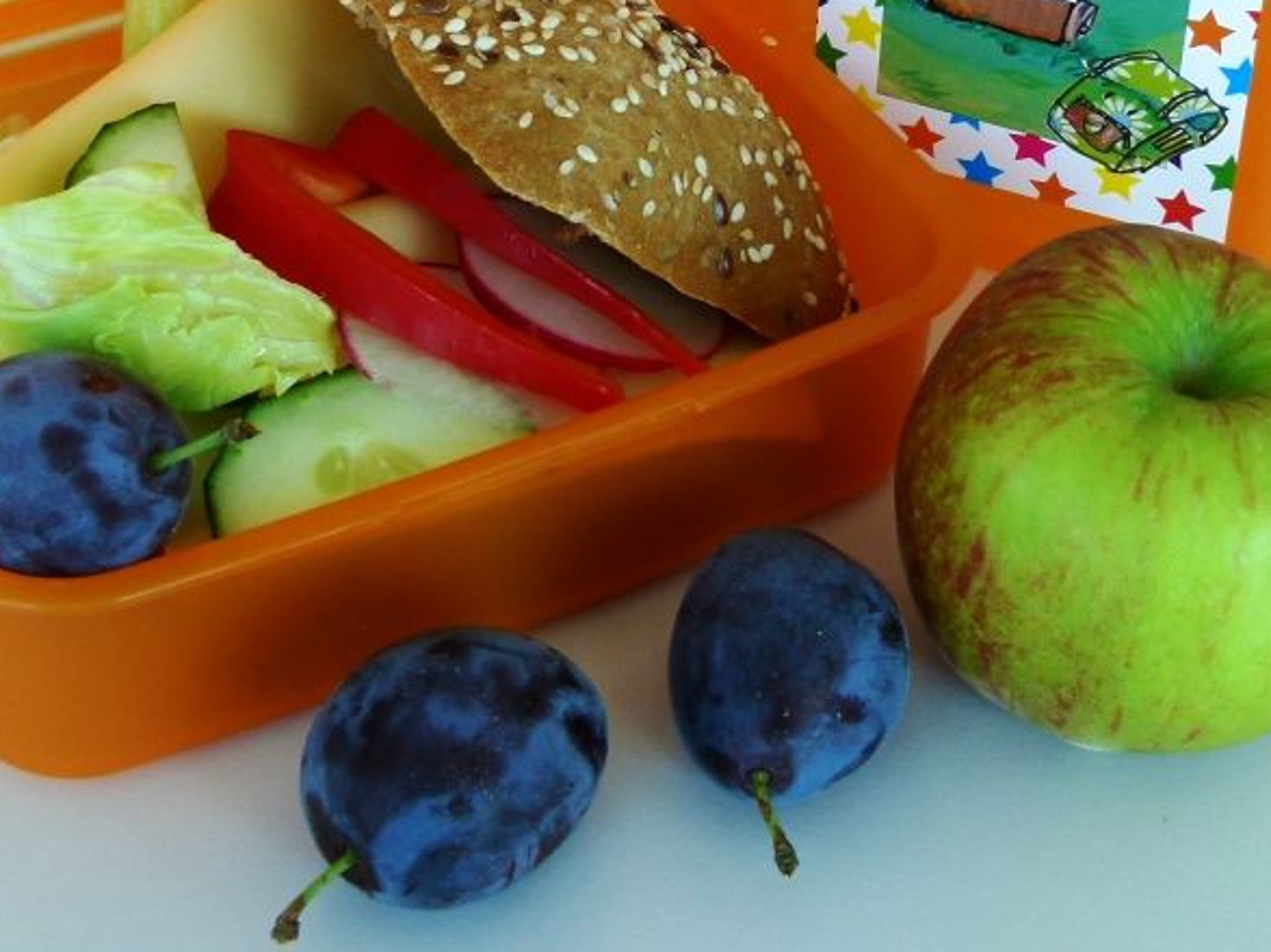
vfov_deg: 15.9
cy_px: 96
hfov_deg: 21.3
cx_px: 782
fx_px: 3377
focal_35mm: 92
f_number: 3.2
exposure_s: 1/100
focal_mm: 8.1
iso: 100
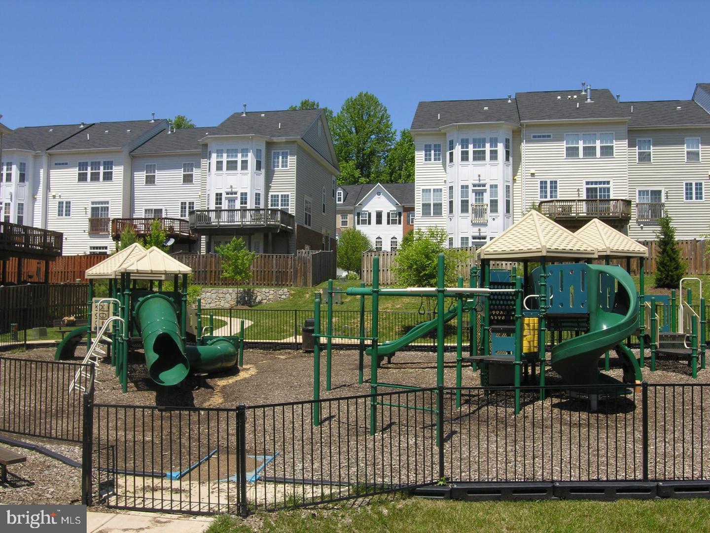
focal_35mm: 32
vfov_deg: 44.2
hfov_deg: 56.8
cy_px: 266
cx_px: 355
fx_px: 656
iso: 50
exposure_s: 1/213
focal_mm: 8.1
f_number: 6.4
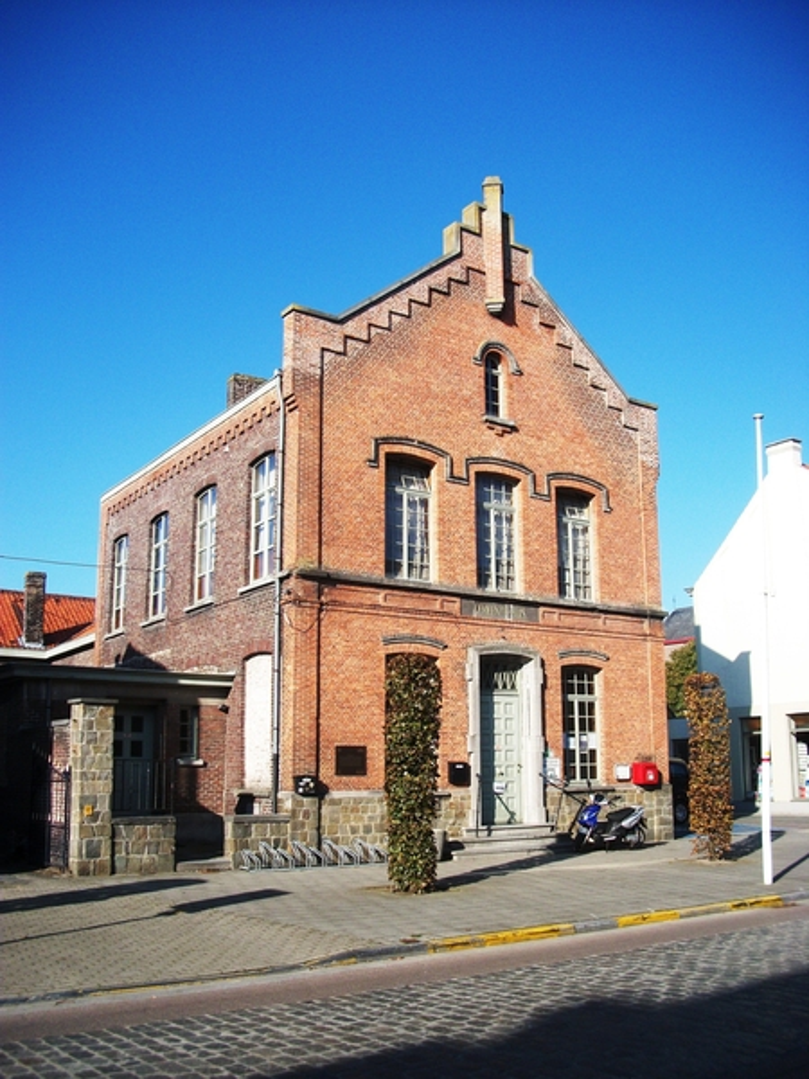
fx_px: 997
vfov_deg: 56.8
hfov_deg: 44.2
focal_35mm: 32
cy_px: 540
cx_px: 404
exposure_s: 1/1000
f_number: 2.9
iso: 80
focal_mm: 5.7
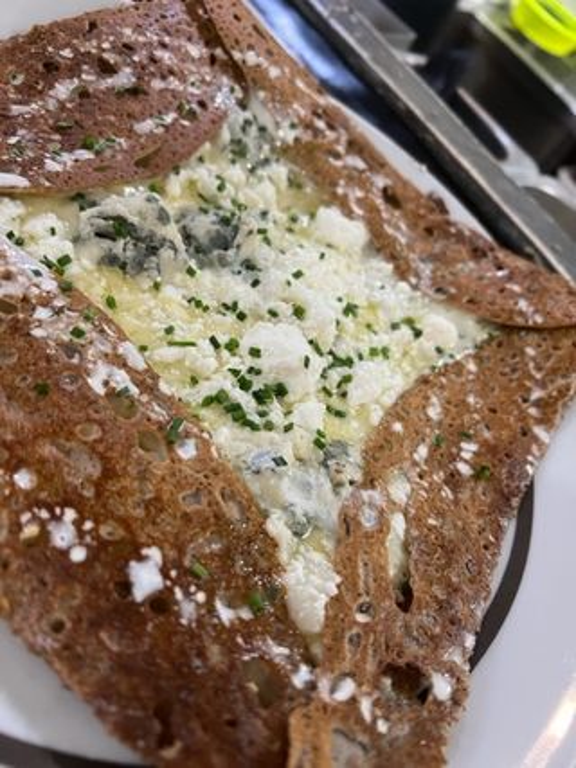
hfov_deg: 53.0
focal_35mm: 26
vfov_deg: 67.3
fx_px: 577
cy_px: 384
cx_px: 288
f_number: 1.5
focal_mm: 5.7
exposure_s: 1/50
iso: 320
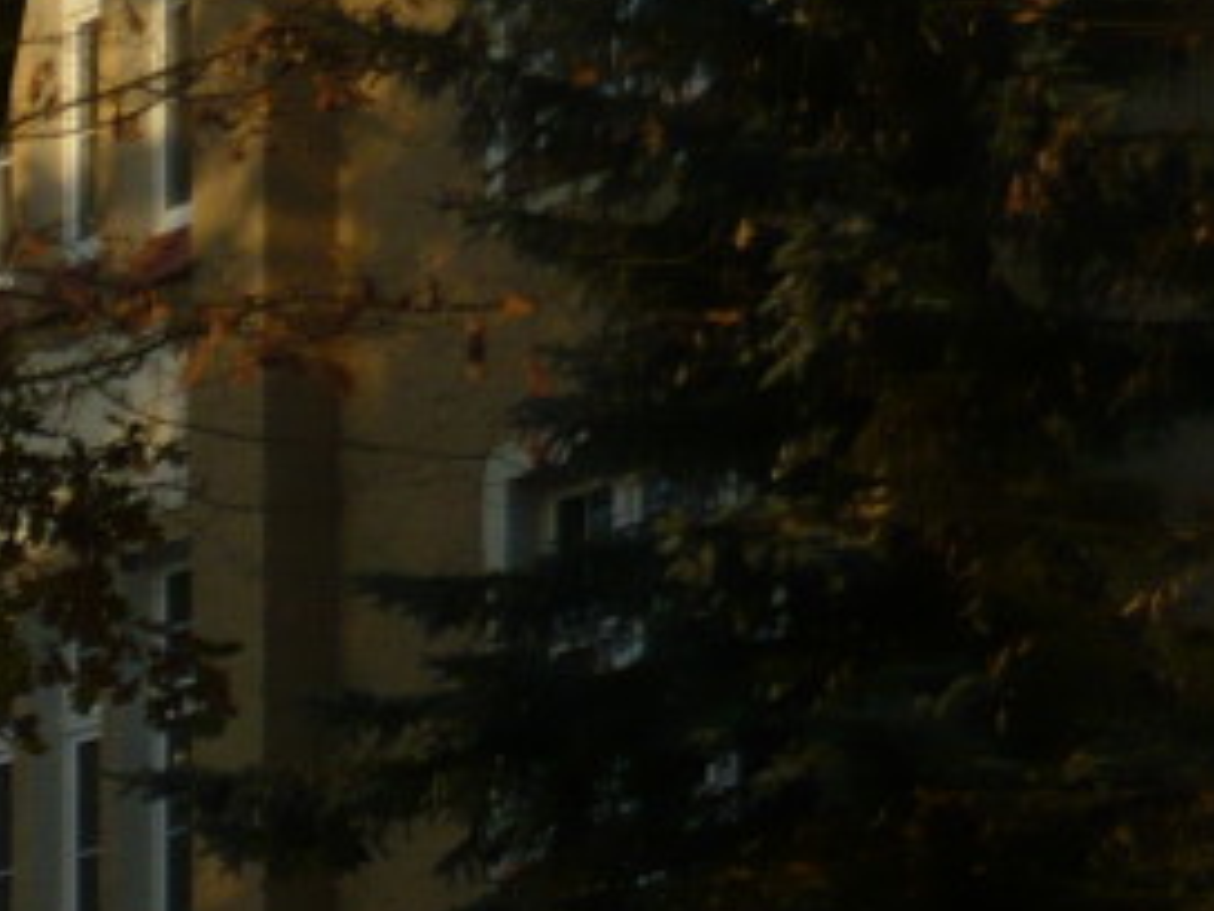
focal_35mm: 181
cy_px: 1978
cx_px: -1049
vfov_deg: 7.8
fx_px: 6348
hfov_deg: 10.2
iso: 100
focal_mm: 6.8
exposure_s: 1/800
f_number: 3
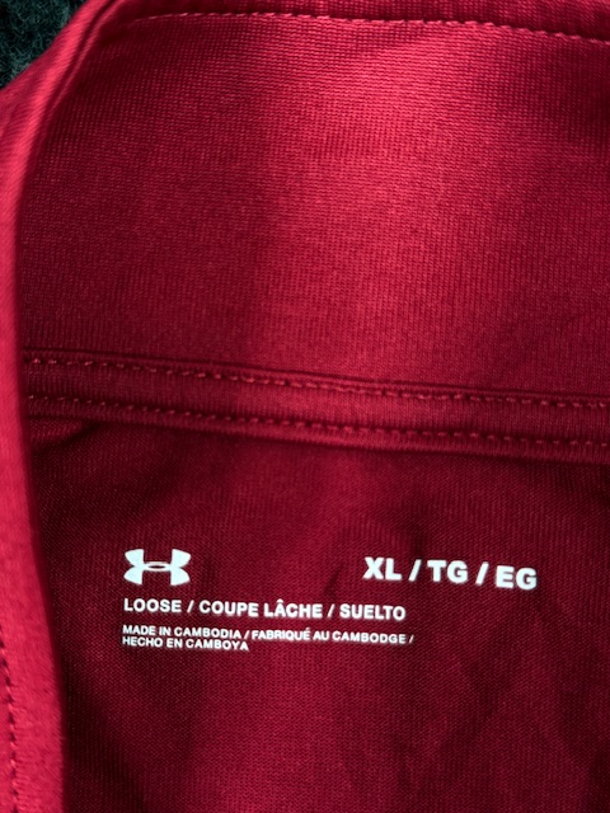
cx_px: 305
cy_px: 406
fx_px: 1128
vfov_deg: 39.7
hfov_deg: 30.3
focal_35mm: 48
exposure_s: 1/50
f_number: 1.78
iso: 125
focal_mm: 6.76
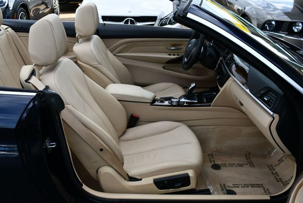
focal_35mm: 36
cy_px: 102
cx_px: 152
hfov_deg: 53.1
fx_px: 303
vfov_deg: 36.9
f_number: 7.1
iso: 200
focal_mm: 18
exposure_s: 1/250
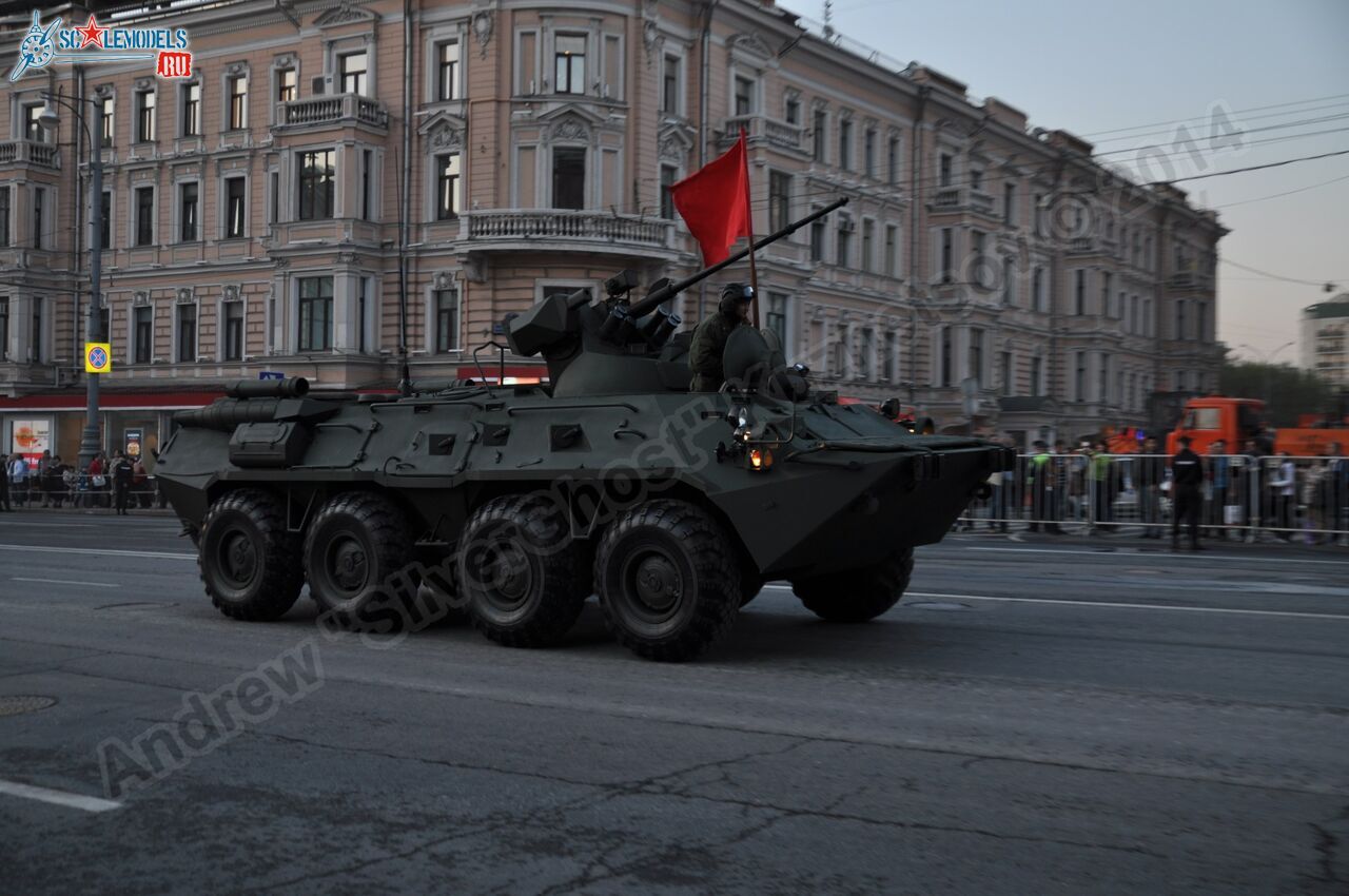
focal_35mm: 46
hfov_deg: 42.4
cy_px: 448
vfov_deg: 28.9
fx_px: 1740
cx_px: 674
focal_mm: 31
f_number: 2.8
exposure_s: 1/100
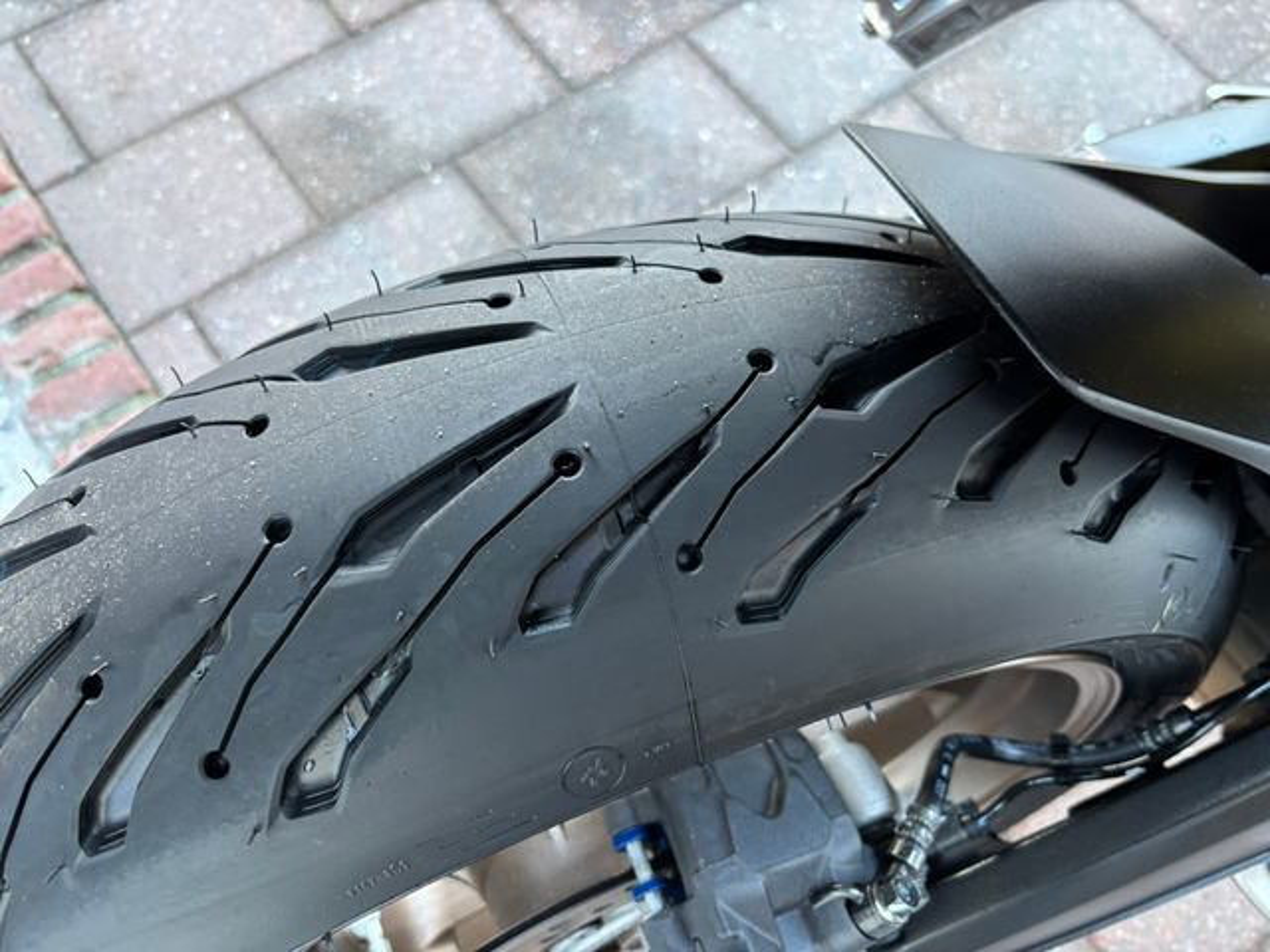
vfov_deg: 53.1
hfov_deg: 67.3
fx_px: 954
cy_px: 476
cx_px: 635
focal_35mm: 26
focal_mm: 5.96
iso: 160
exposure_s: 1/60
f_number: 1.6
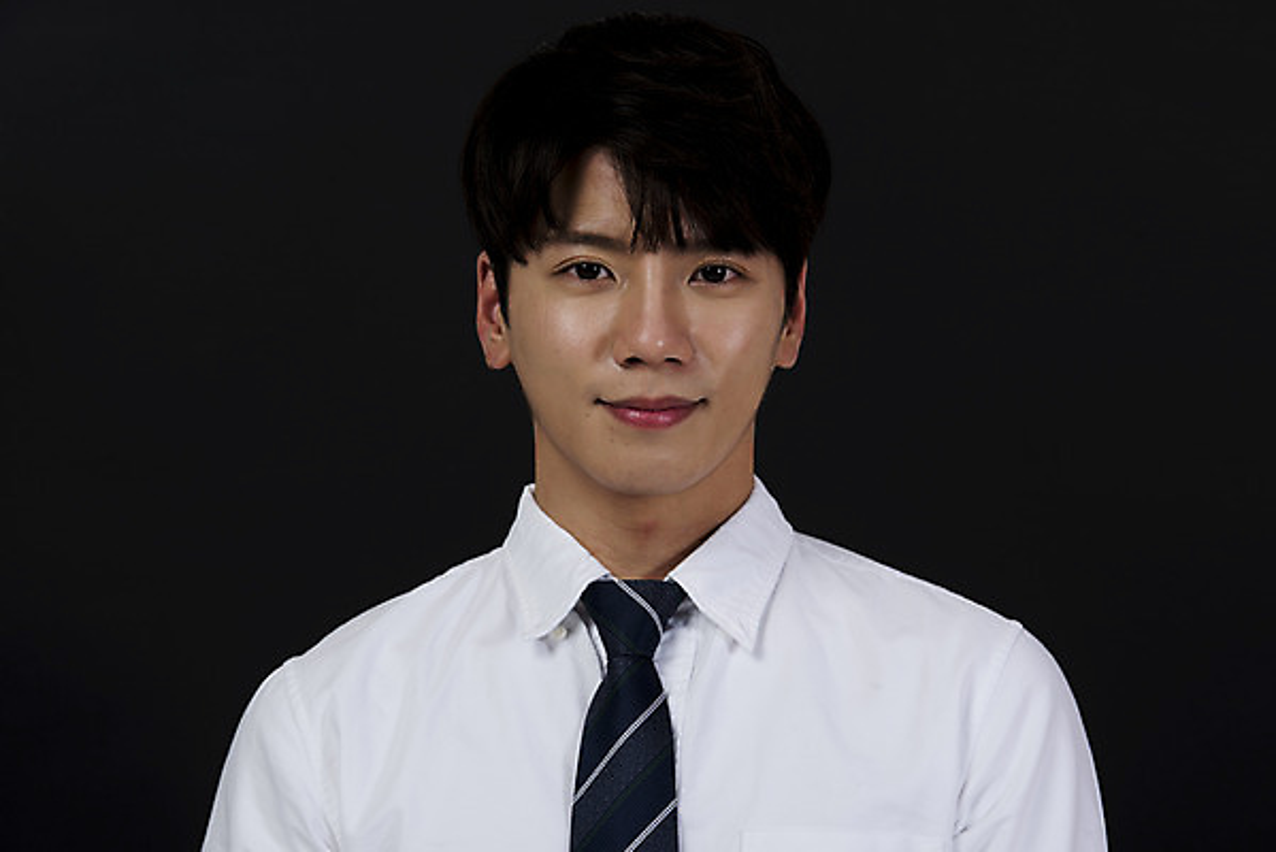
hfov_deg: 13.2
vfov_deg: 8.9
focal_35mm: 155
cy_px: 426
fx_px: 5496
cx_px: 638
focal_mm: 155
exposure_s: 1/125
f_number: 13
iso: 100
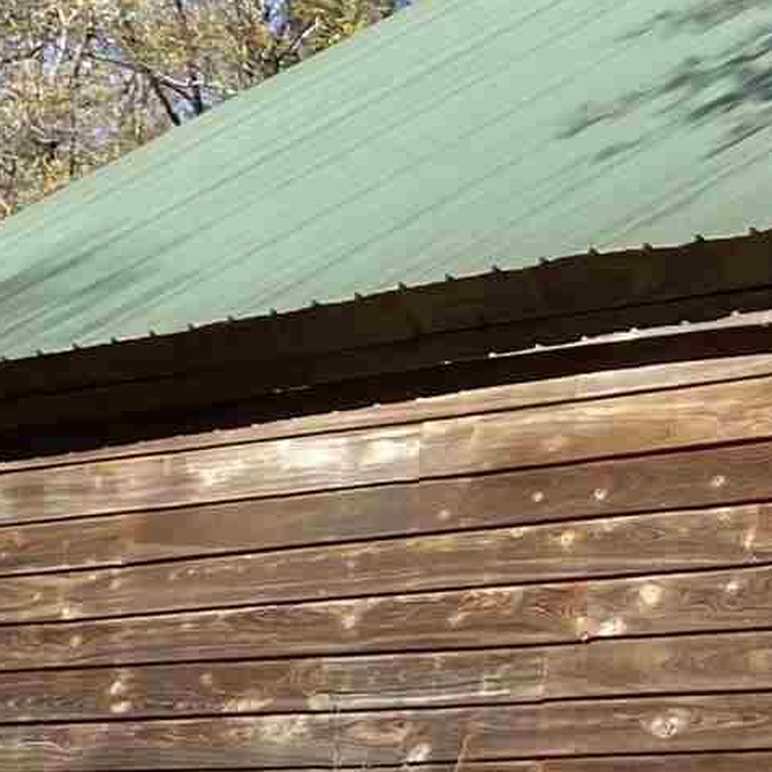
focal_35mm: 148
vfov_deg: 11.8
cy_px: 463
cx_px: 1546
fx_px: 3734
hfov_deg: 10.8
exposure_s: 1/1395
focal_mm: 4.25
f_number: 1.8
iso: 32
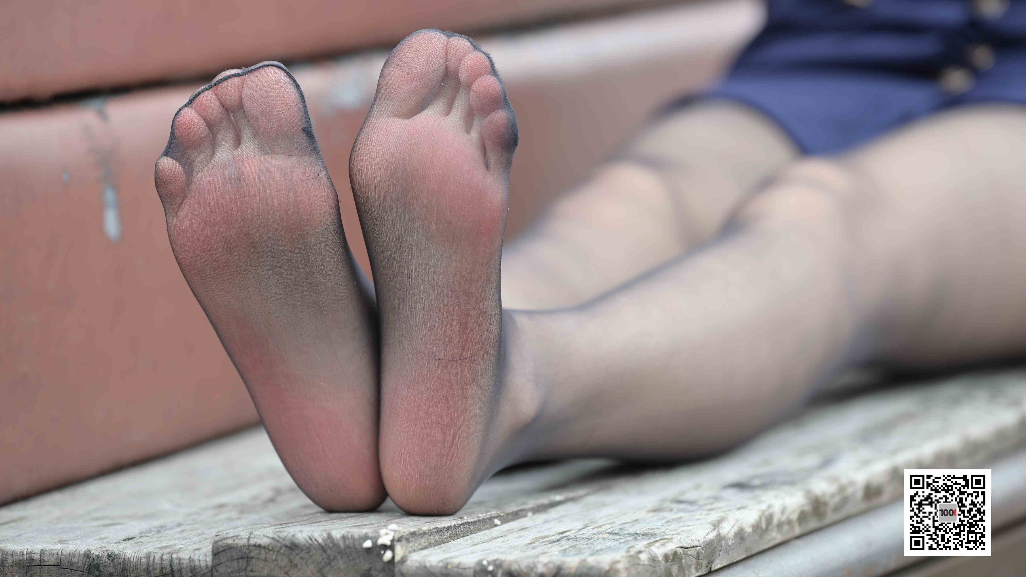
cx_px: 514
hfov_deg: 10.3
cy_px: 239
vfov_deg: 5.8
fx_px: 5713
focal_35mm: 210
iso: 200
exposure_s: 1/250
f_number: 4
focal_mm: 200
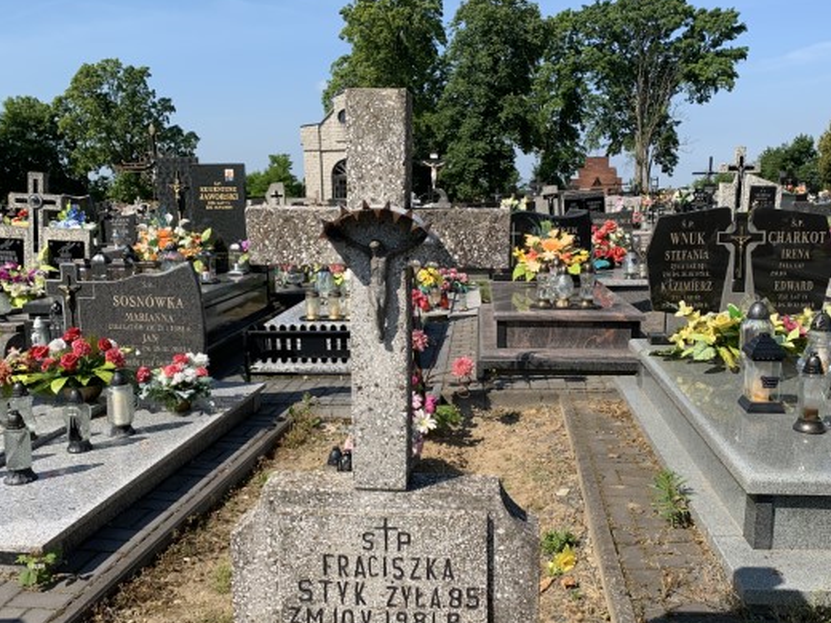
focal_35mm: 32
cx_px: 447
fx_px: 768
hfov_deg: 56.8
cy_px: 337
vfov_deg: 44.1
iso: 25
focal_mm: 4.25
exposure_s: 1/1953
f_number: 1.8
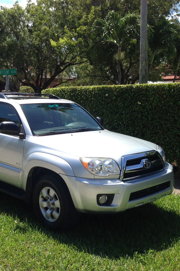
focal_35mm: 46
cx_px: 60
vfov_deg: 42.7
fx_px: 345
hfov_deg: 29.0
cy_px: 136
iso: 50
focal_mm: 4.13
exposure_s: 1/935
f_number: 2.4
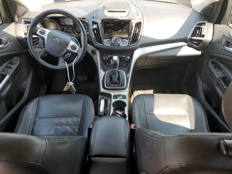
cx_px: 116
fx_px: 174
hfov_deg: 67.3
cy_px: 87
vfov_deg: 53.1
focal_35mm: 26
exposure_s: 1/208
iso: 50
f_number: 1.5
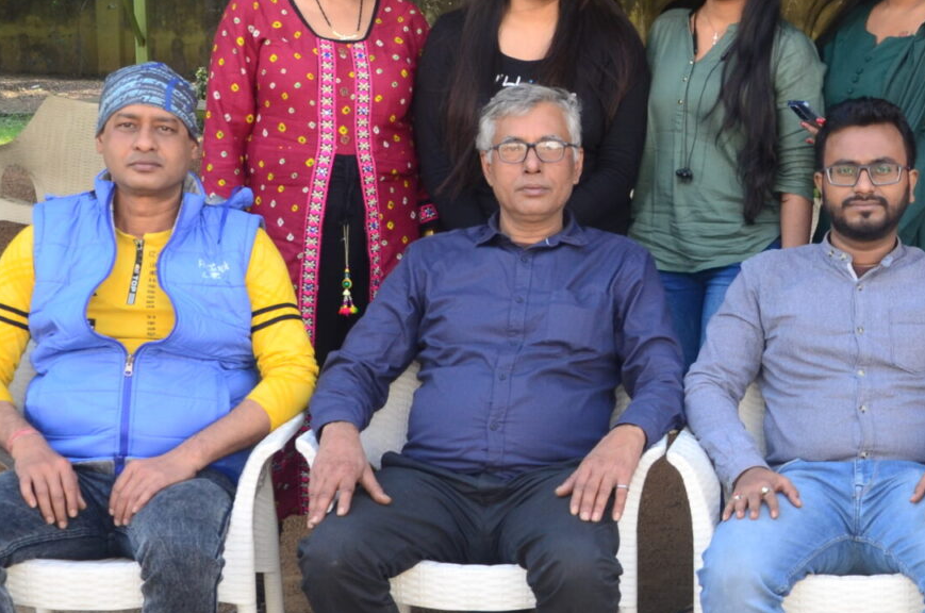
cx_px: 881
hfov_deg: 20.1
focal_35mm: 99
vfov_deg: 13.8
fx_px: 2539
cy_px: 378
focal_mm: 28
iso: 250
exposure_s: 1/100
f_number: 6.3
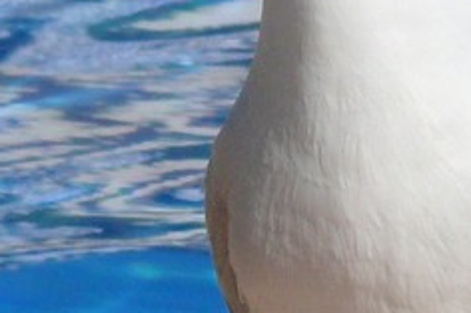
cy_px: 161
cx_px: 361
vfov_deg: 0.8
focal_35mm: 1795
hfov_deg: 1.1
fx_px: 23467
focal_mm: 59.7
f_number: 8
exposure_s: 1/640
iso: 100
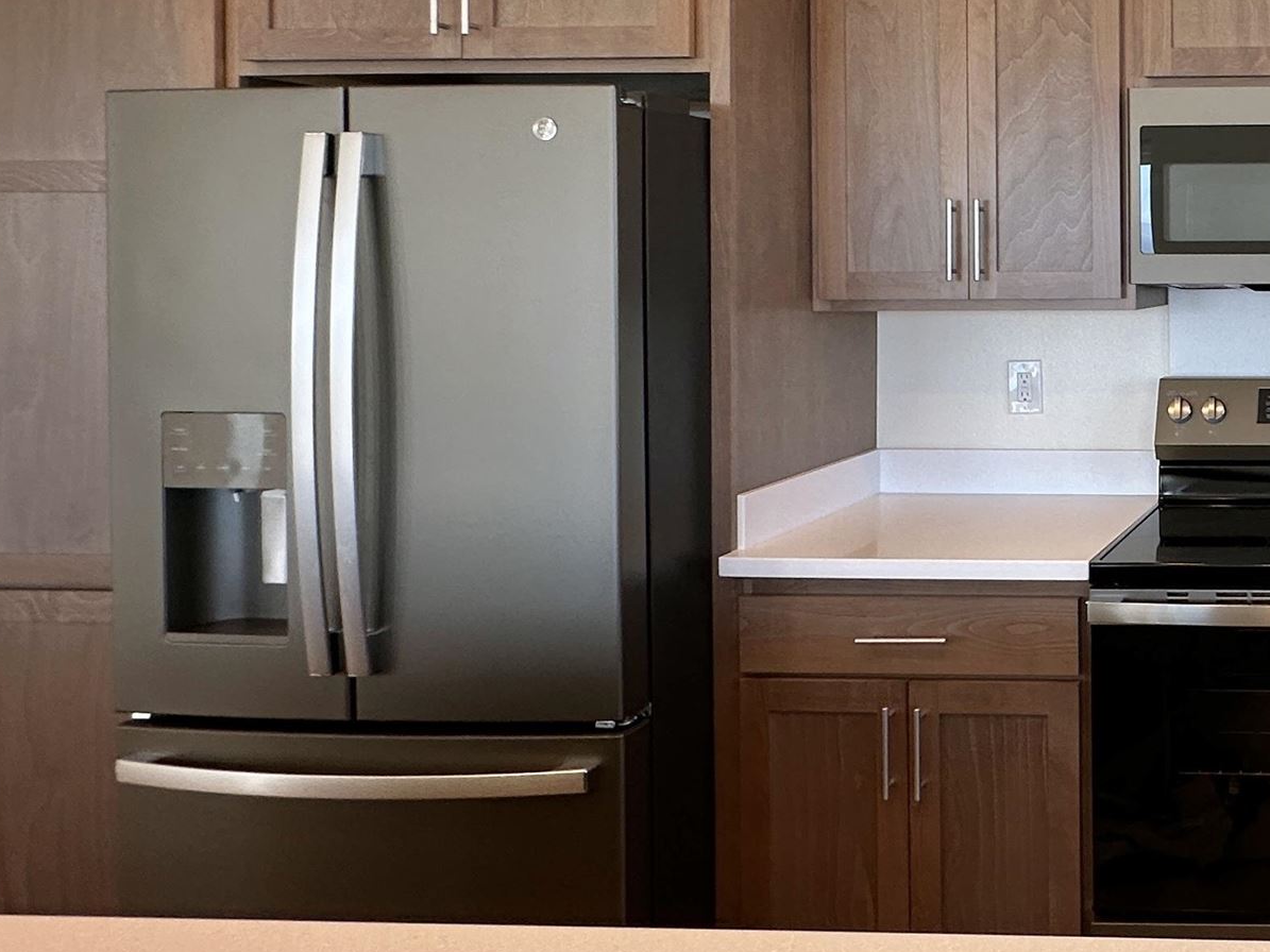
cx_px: 1398
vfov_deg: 38.9
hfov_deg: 41.1
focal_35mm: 36
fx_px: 1321
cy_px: 269
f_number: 2.2
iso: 64
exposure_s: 1/99
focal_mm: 2.22
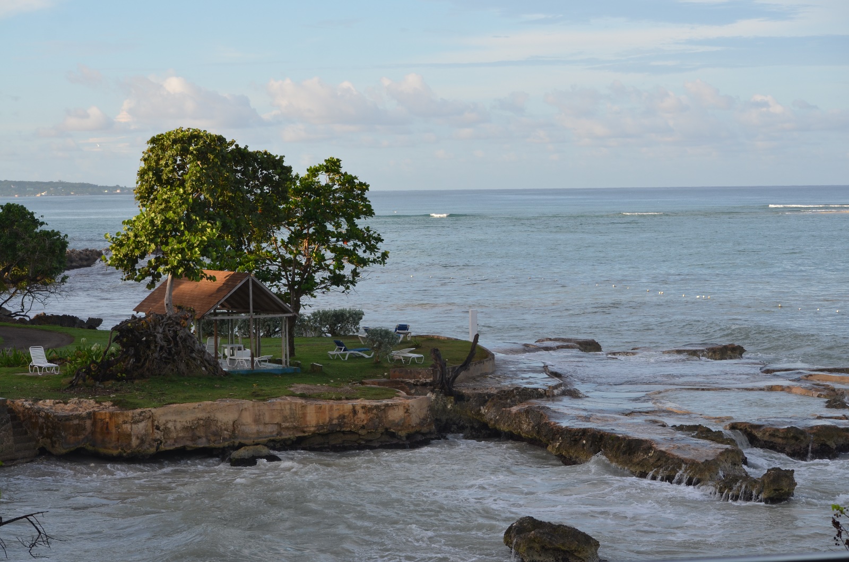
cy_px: 281
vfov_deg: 14.6
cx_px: 424
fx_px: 2188
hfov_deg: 22.0
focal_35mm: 93
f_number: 8
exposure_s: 1/250
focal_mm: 62
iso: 200
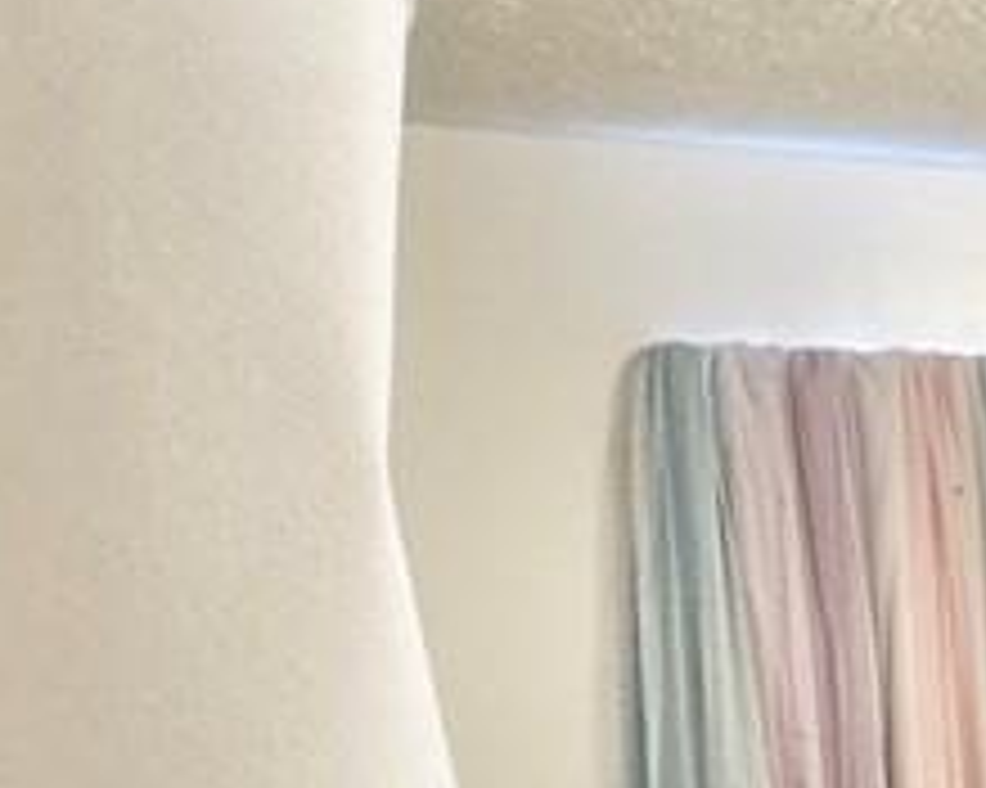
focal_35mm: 64
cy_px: 720
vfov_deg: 23.2
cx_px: 1684
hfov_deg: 21.6
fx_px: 1867
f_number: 2.2
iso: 400
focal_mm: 2.22
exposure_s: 1/60
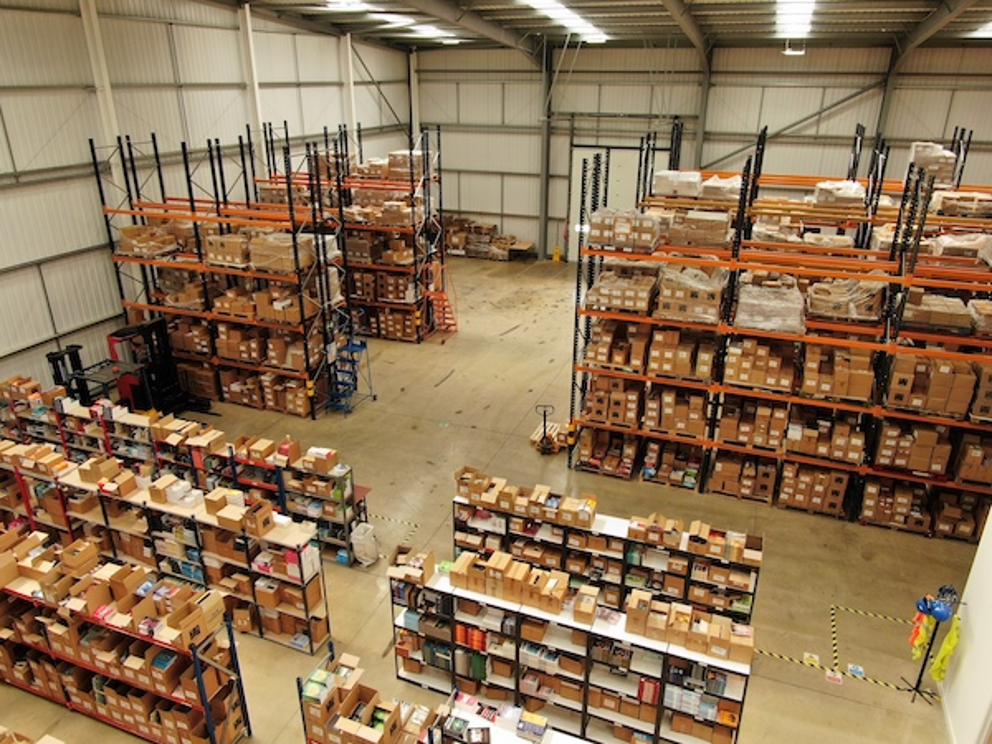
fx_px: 688
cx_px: 496
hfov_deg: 71.6
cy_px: 372
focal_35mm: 24
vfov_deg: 56.8
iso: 100
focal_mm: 4.39
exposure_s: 1/60
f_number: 2.8
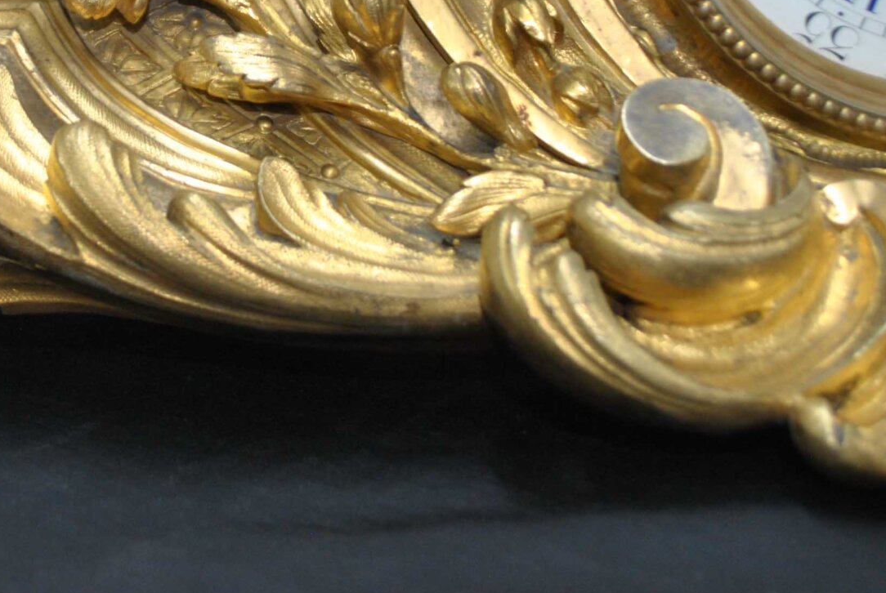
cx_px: 108
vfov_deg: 15.6
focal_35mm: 85
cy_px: -88
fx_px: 2095
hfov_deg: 23.3
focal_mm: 24
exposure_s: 1/10
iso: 200
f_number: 4
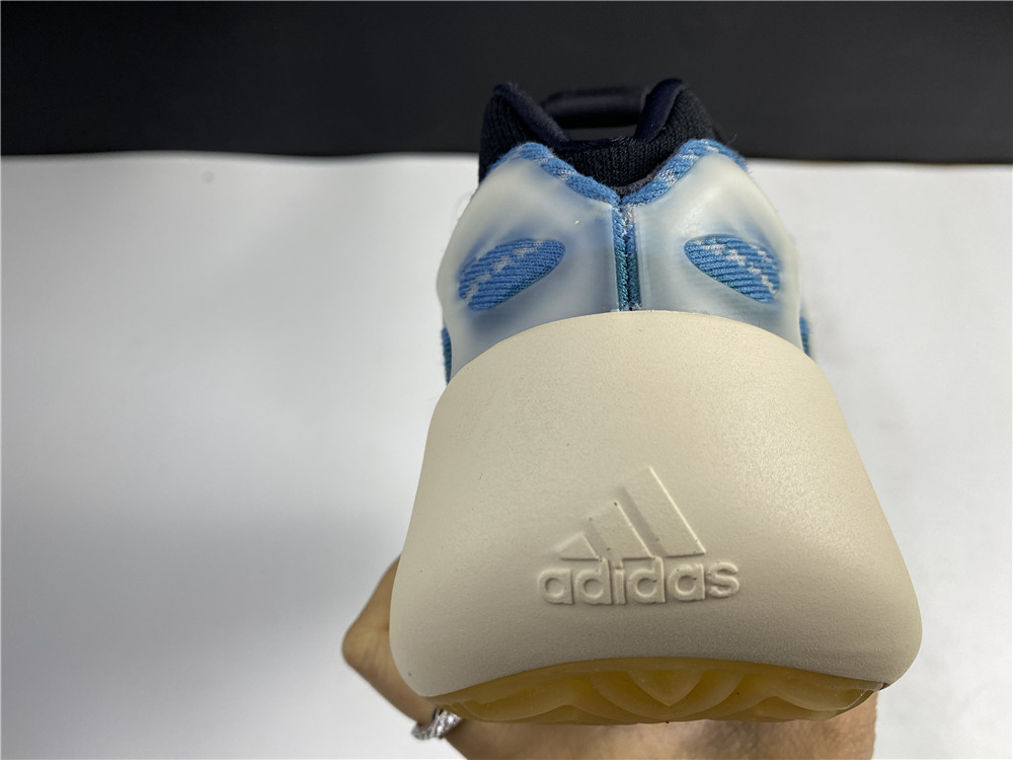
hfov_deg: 67.3
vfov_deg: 53.1
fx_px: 761
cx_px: 506
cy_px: 380
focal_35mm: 26
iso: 40
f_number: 1.8
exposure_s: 1/100
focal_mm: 4.25
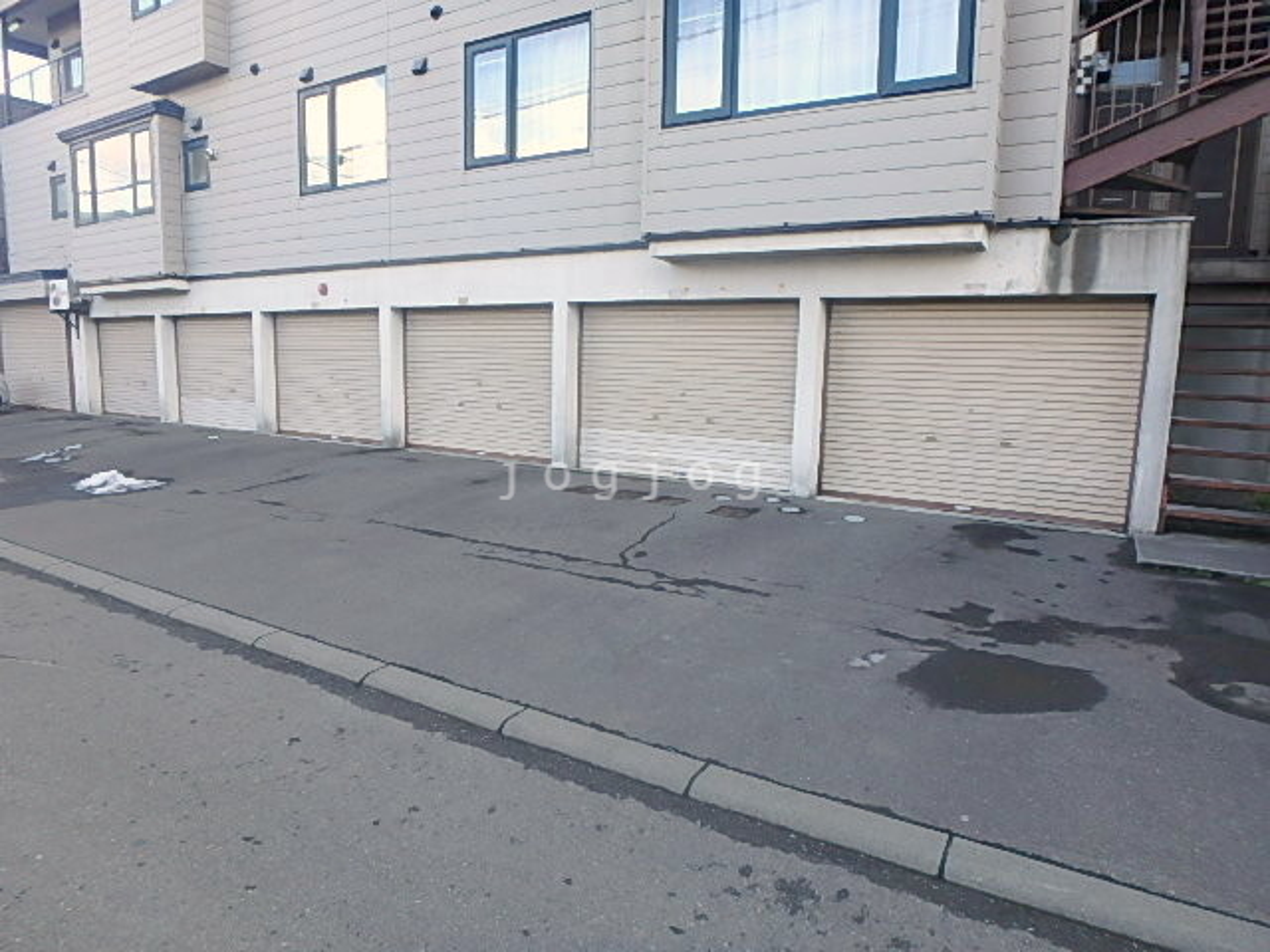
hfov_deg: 79.0
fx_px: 770
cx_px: 635
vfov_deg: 63.4
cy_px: 476
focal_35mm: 21
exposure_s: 1/125
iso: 125
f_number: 3.5
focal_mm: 3.7
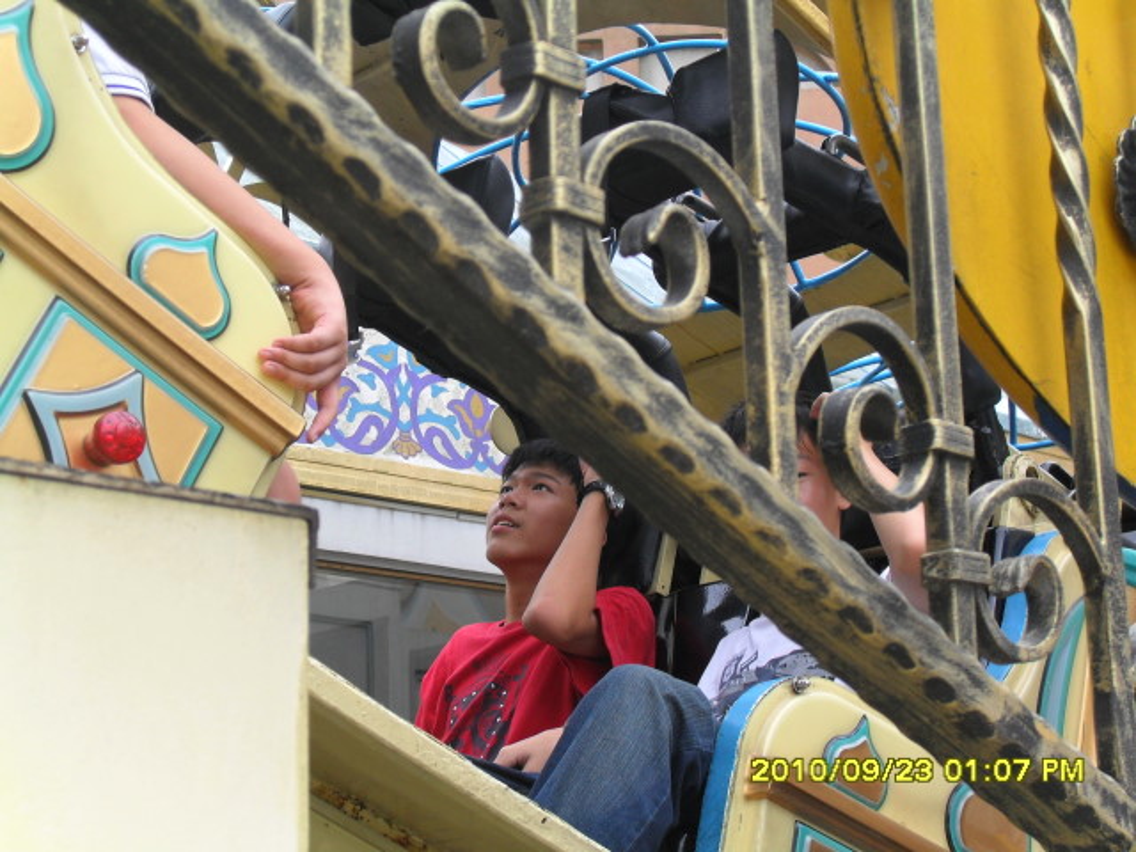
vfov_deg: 21.0
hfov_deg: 27.8
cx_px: 568
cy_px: 426
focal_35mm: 70
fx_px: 2297
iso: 100
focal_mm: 12.3
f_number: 4
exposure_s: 1/180
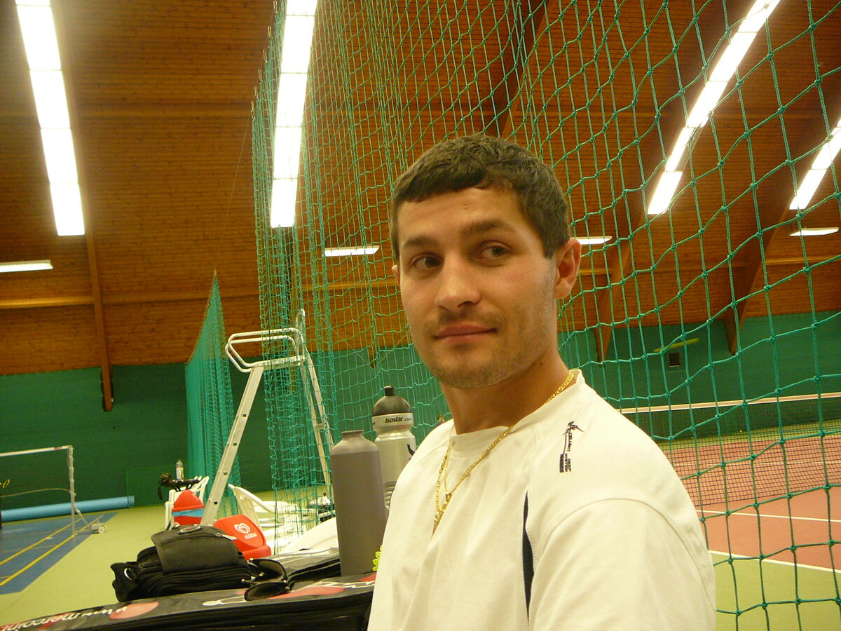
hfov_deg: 52.6
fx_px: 850
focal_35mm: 35
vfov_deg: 40.7
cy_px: 316
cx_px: 420
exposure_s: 1/25
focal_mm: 5.2
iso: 200
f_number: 2.8
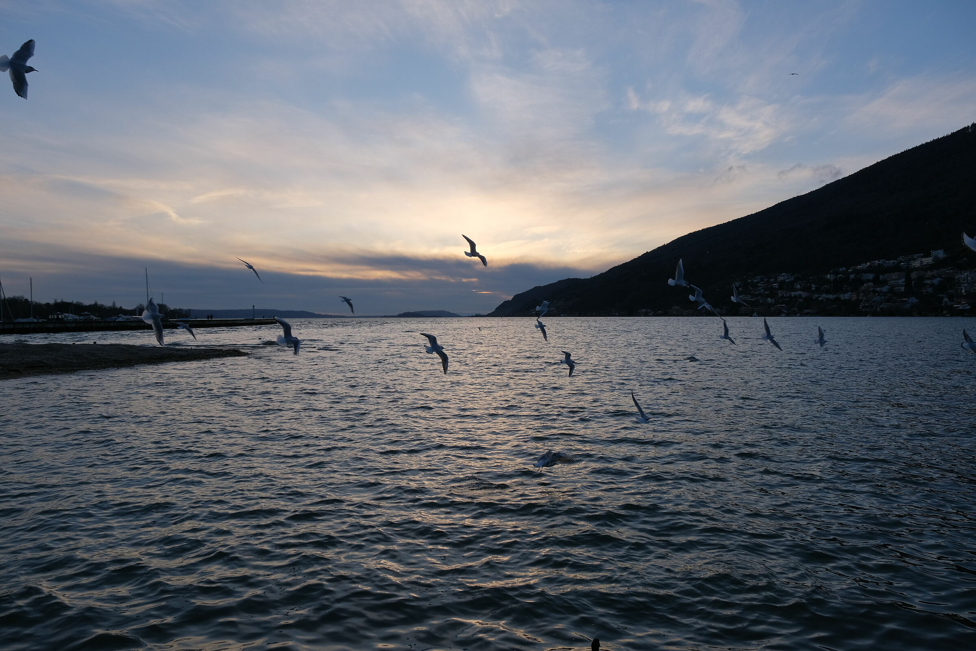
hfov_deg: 73.7
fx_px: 651
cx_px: 488
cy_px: 326
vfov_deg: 53.1
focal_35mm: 24
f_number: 5.6
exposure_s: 1/600
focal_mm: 16
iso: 320
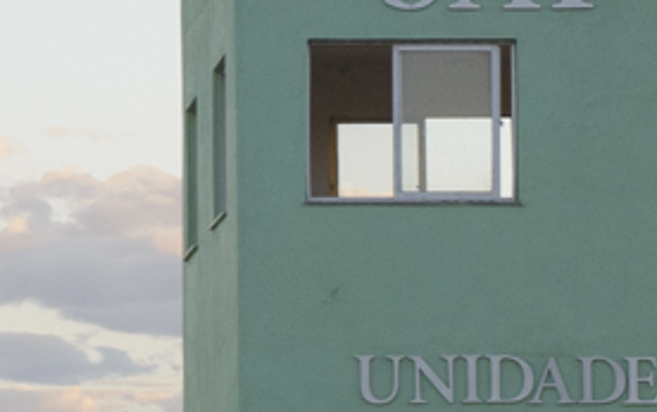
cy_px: 549
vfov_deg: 3.6
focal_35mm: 369
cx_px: -317
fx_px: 6612
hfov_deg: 5.6
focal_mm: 50
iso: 400
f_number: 9
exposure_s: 1/160
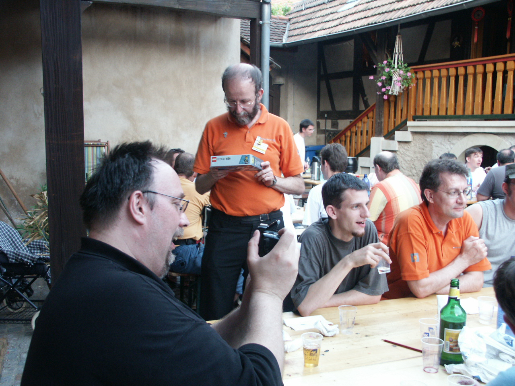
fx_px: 521
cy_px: 193
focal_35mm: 35
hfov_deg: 52.6
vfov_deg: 40.7
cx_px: 258
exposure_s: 1/20
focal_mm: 9.22
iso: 200
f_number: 2.8
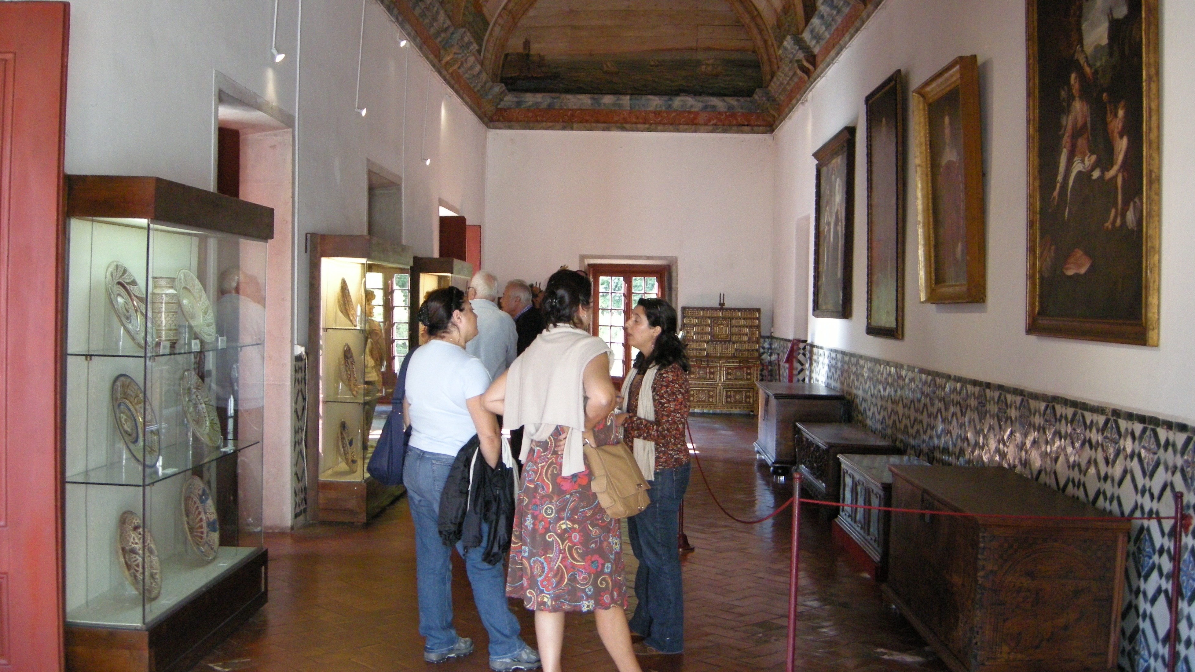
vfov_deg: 30.4
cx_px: 592
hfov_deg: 51.6
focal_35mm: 39
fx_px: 1236
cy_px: 283
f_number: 2.7
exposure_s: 1/72.6
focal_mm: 7.5
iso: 400
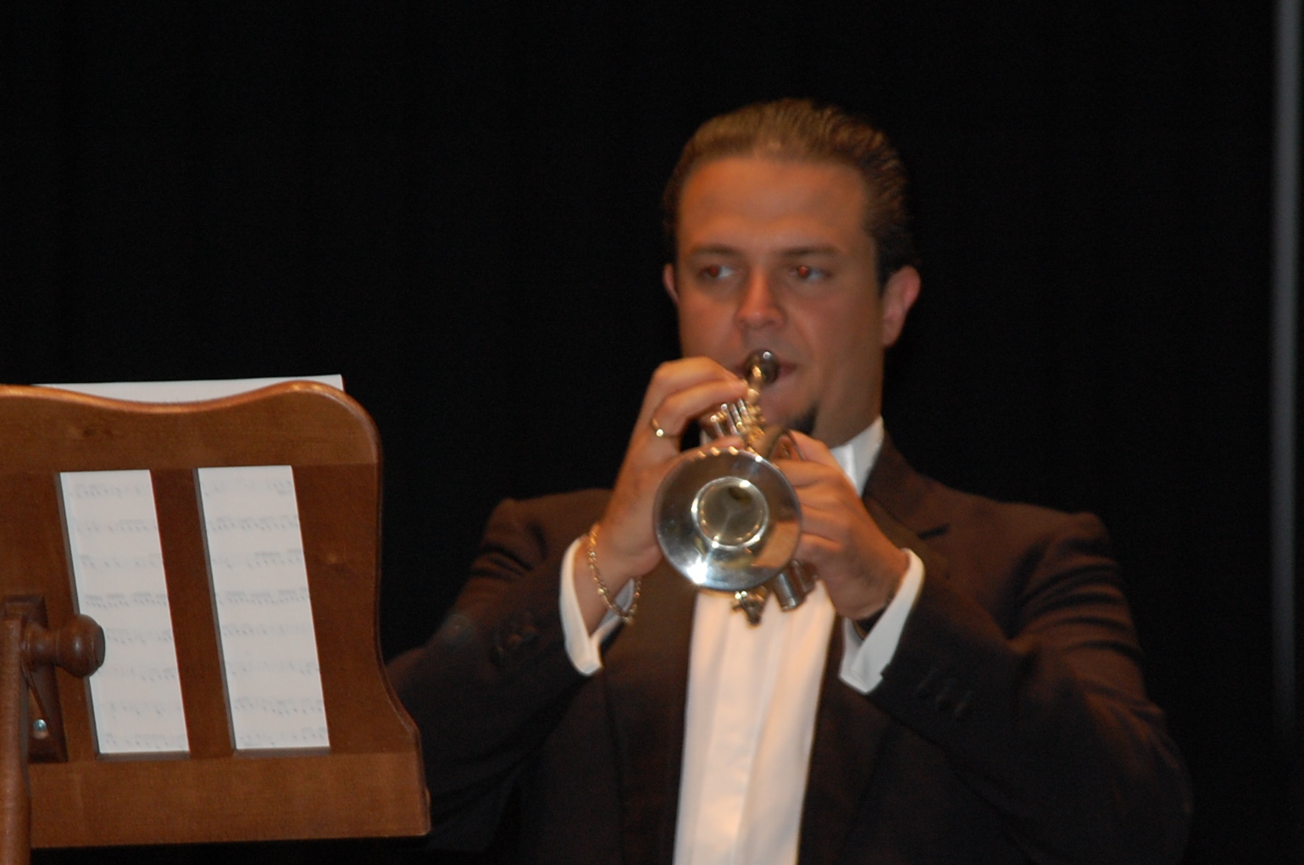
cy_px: 549
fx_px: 11527
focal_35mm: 319
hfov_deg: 6.5
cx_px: 574
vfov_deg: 4.3
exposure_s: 1/60
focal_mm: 145
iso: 560
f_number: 6
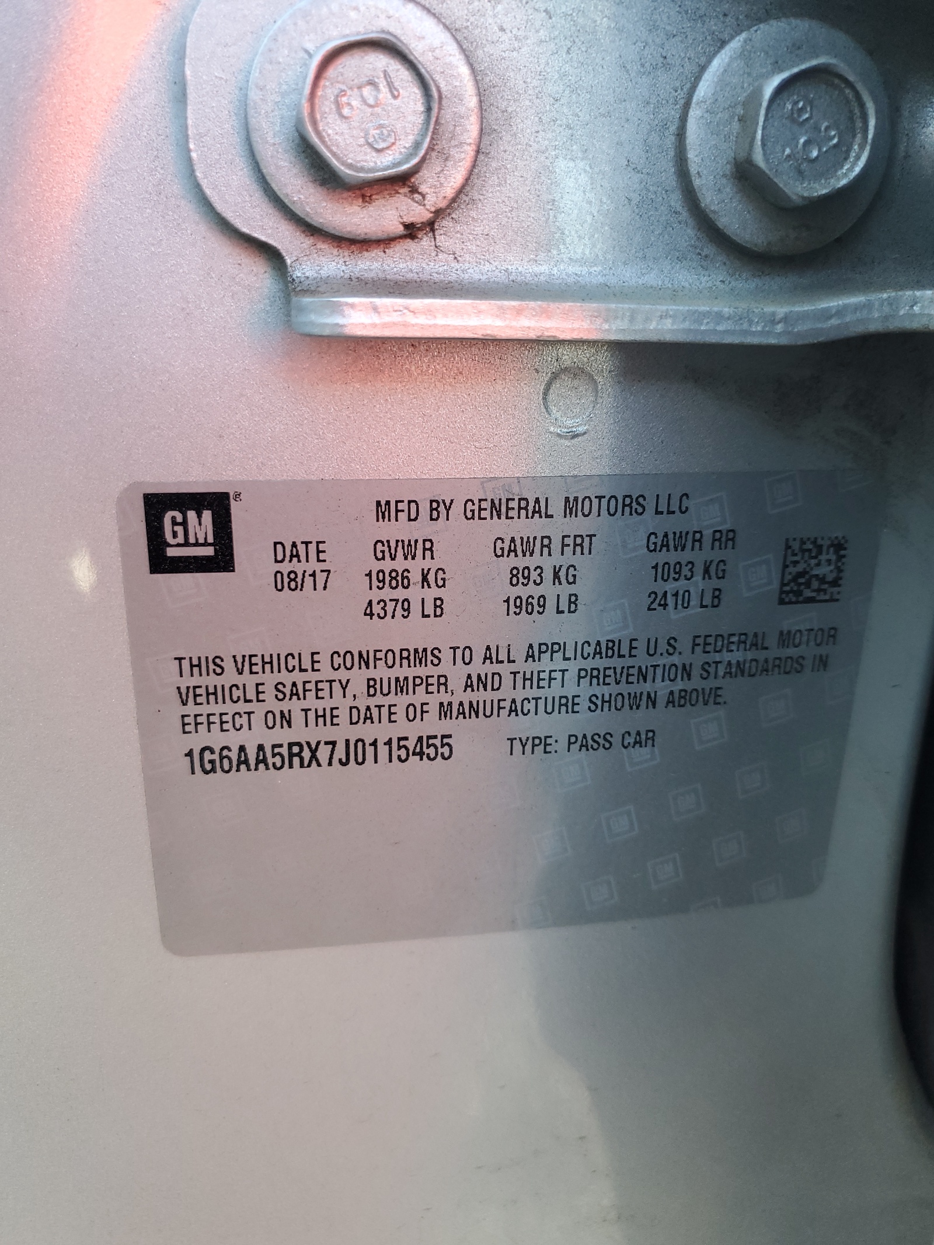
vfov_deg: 67.3
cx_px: 467
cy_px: 622
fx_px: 935
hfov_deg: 53.1
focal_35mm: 26
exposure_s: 1/120
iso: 66
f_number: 1.5
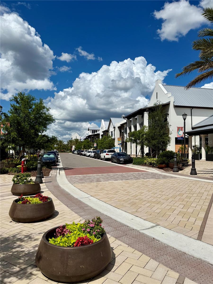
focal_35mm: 24
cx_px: 106
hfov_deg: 56.8
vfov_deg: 71.6
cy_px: 142
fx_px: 197
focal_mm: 6.76
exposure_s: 1/14286
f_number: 1.78
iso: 80
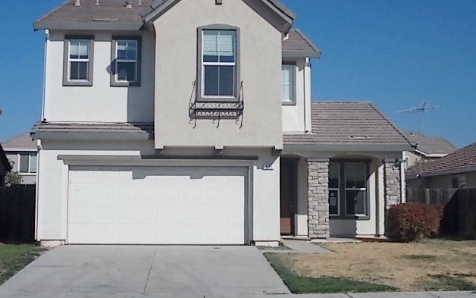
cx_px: 235
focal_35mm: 54
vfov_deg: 24.0
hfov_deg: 37.5
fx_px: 701
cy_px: 132
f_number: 11.3
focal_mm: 9
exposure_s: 1/320
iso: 80
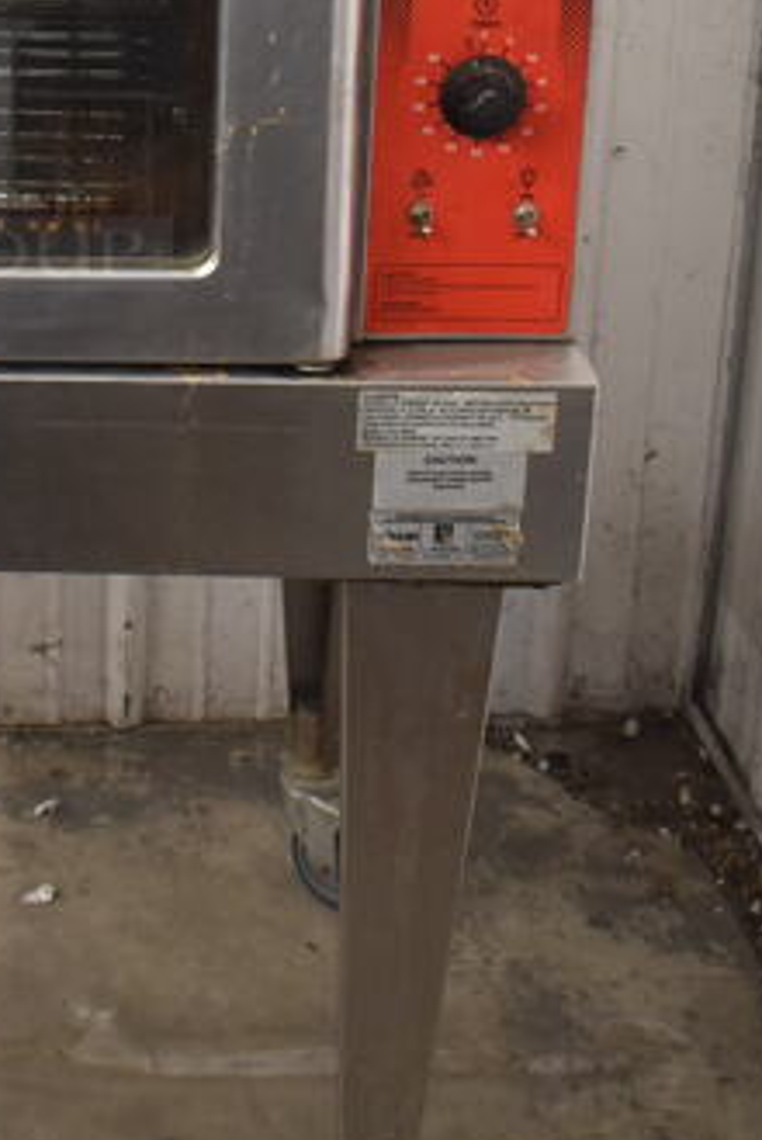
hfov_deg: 17.2
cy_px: 109
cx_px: -211
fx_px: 2376
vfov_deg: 26.1
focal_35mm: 75
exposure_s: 1/30
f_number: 3.5
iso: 720
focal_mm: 18
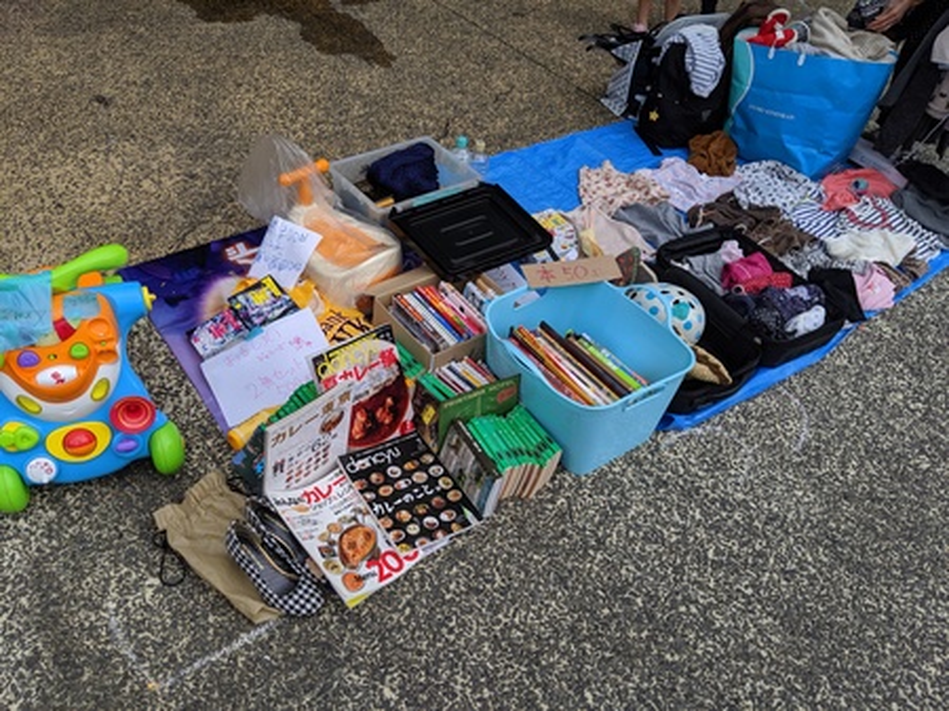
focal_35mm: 27
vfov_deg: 51.3
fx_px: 740
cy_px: 356
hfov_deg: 65.4
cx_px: 474
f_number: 1.8
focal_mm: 4.44
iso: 64
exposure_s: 1/838
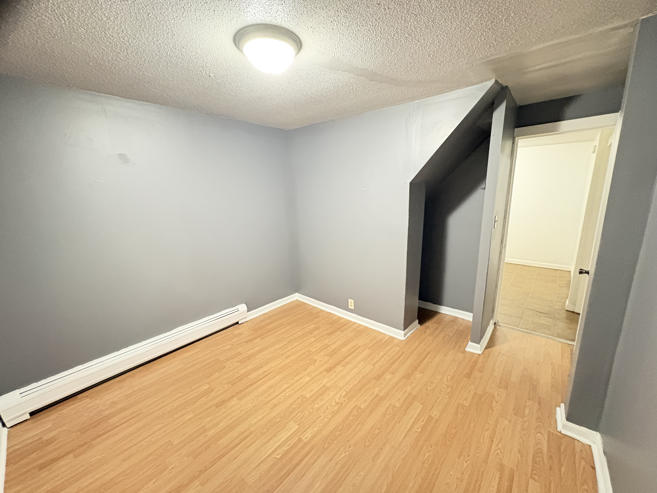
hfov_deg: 102.1
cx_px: 328
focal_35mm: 14
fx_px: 266
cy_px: 246
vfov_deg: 85.7
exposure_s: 1/17
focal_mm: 2.22
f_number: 2.2
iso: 2000
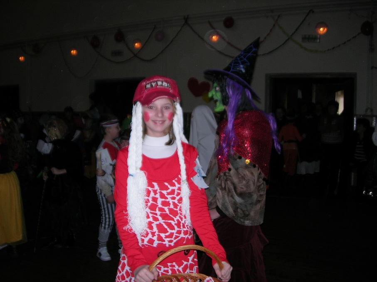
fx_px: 414
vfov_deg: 37.7
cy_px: 141
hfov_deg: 49.0
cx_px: 188
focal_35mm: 38
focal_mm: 7.8
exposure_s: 1/60.1
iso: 64
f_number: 2.8
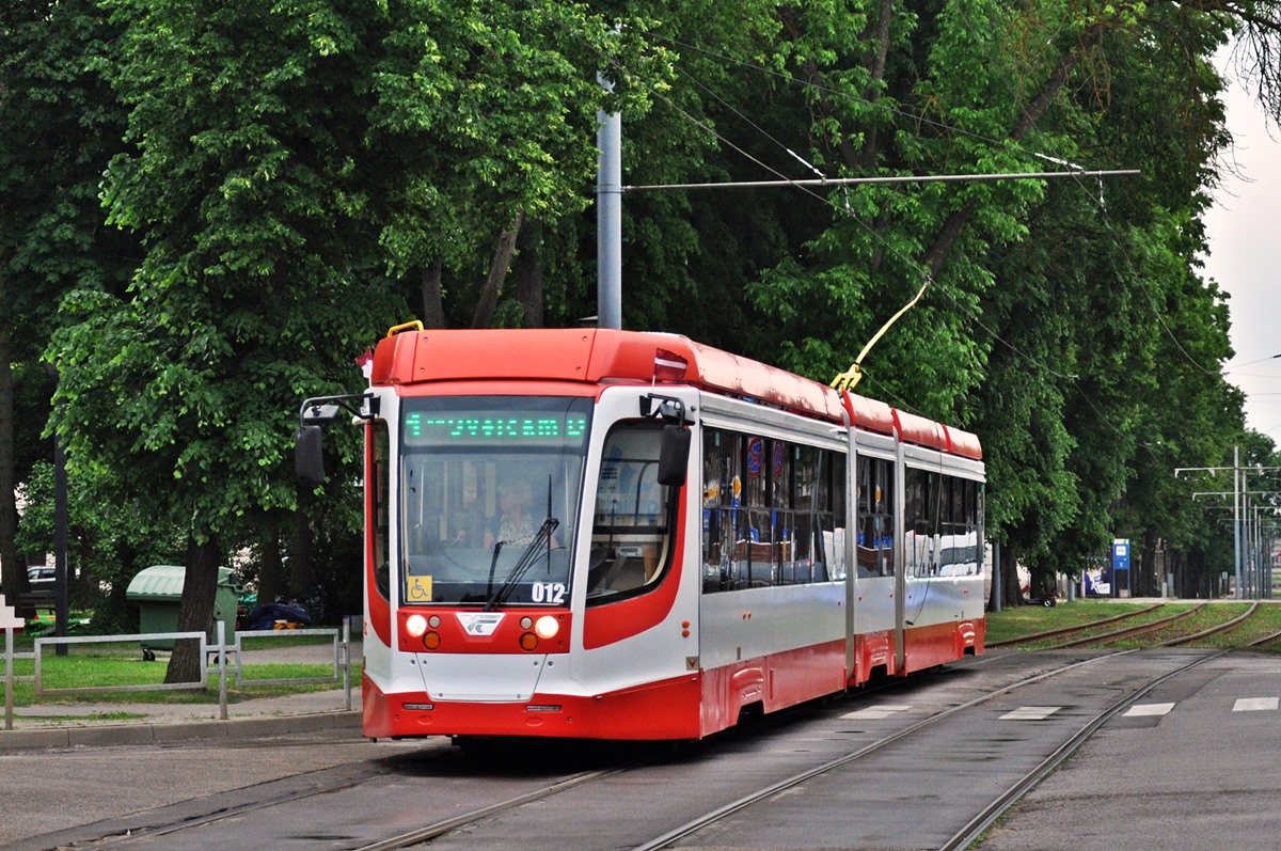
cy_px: 426
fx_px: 2399
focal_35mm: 68
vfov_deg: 20.1
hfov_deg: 29.9
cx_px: 640
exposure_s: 1/1000
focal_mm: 45
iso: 720
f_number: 4.8
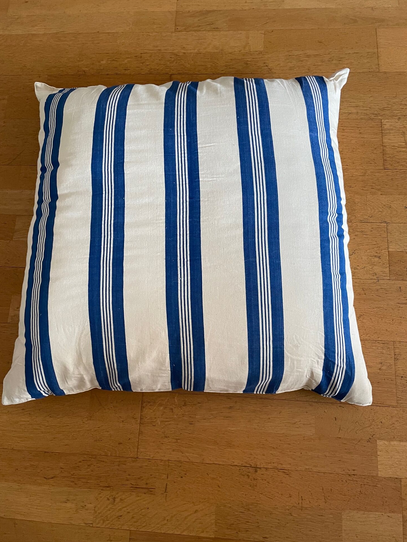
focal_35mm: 27
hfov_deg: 51.4
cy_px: 268
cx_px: 200
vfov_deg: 65.3
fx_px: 423
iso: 400
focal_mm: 4.2
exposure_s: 1/60
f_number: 1.6
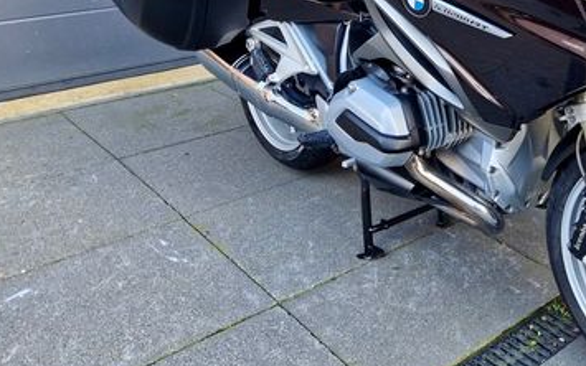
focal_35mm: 44
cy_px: 40
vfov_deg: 28.2
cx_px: 508
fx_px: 703
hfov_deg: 42.2
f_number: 1.8
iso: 100
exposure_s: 1/180
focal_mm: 5.4
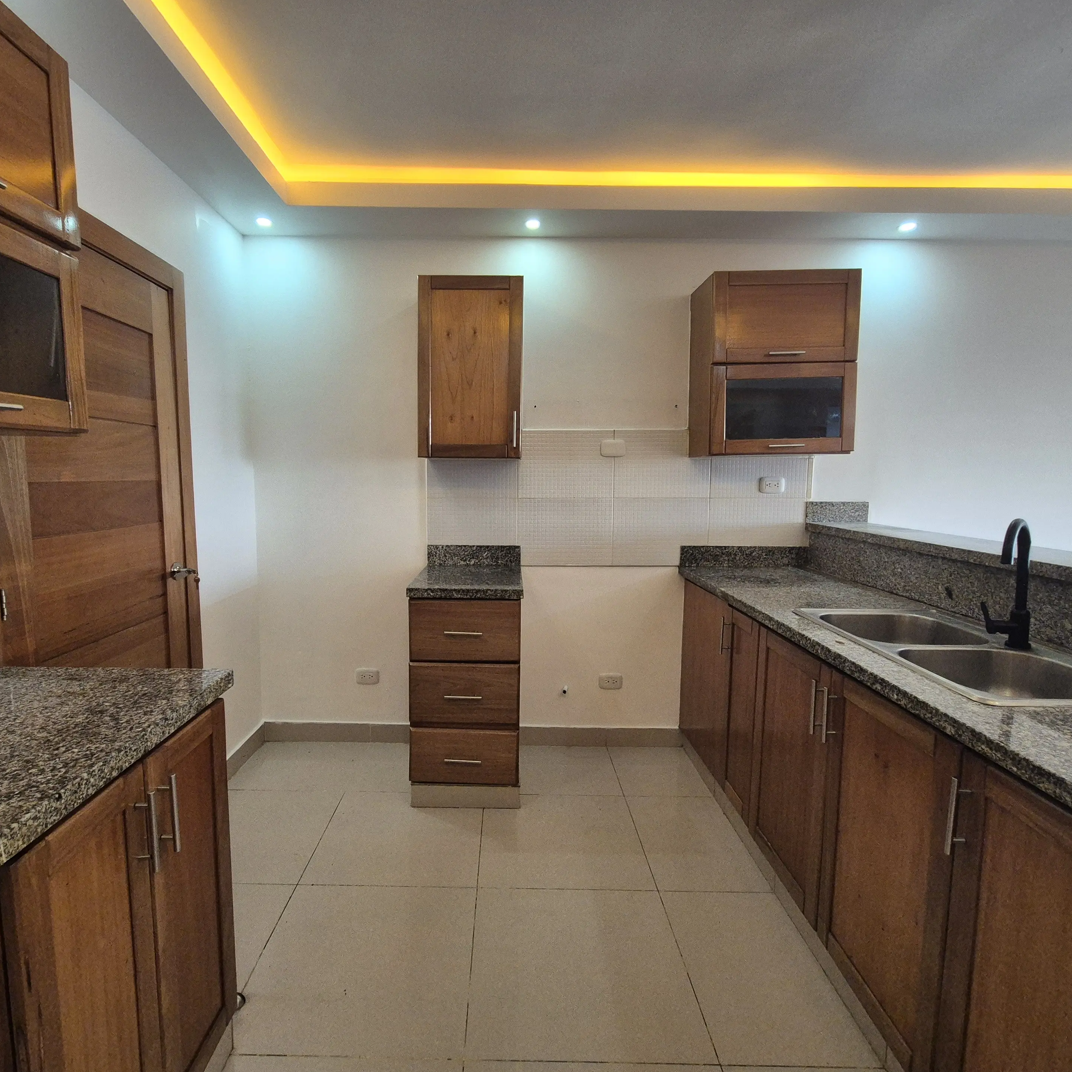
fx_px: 561
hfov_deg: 87.3
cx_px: 500
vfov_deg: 87.4
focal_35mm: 16
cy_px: 547
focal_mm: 2.2
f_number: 2.2
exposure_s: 1/60
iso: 500
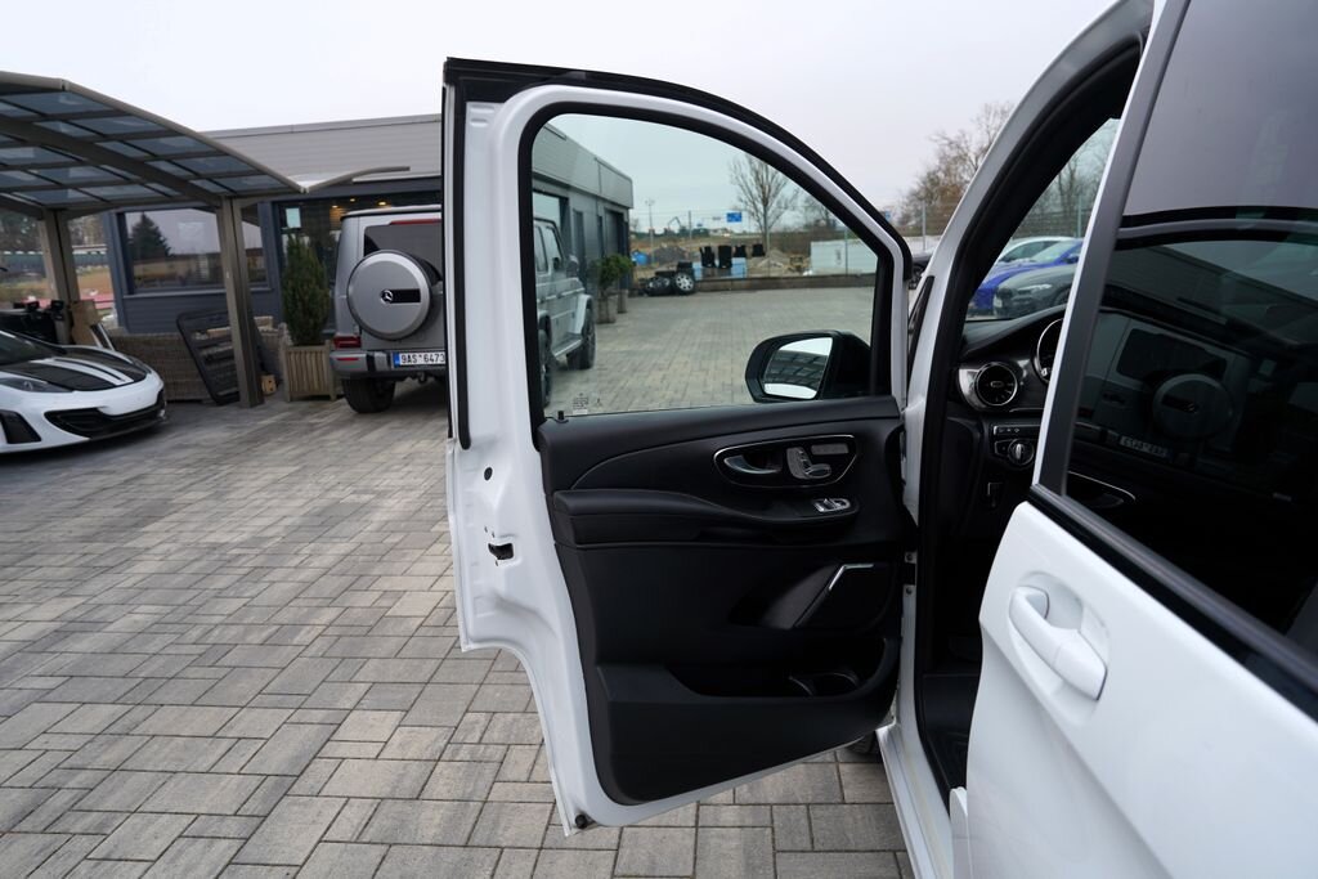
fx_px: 879
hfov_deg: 73.7
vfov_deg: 53.1
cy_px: 440
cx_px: 659
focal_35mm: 24
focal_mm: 24
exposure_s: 1/100
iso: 100
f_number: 5
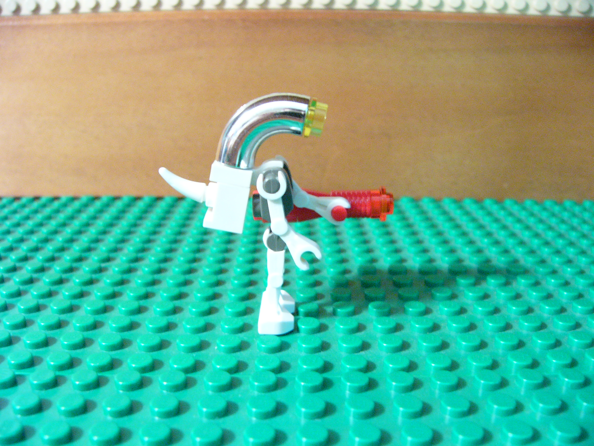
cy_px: 223
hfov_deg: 51.4
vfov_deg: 39.7
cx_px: 297
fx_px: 618
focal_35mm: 36
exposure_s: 1/4
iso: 200
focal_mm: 6
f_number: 2.8
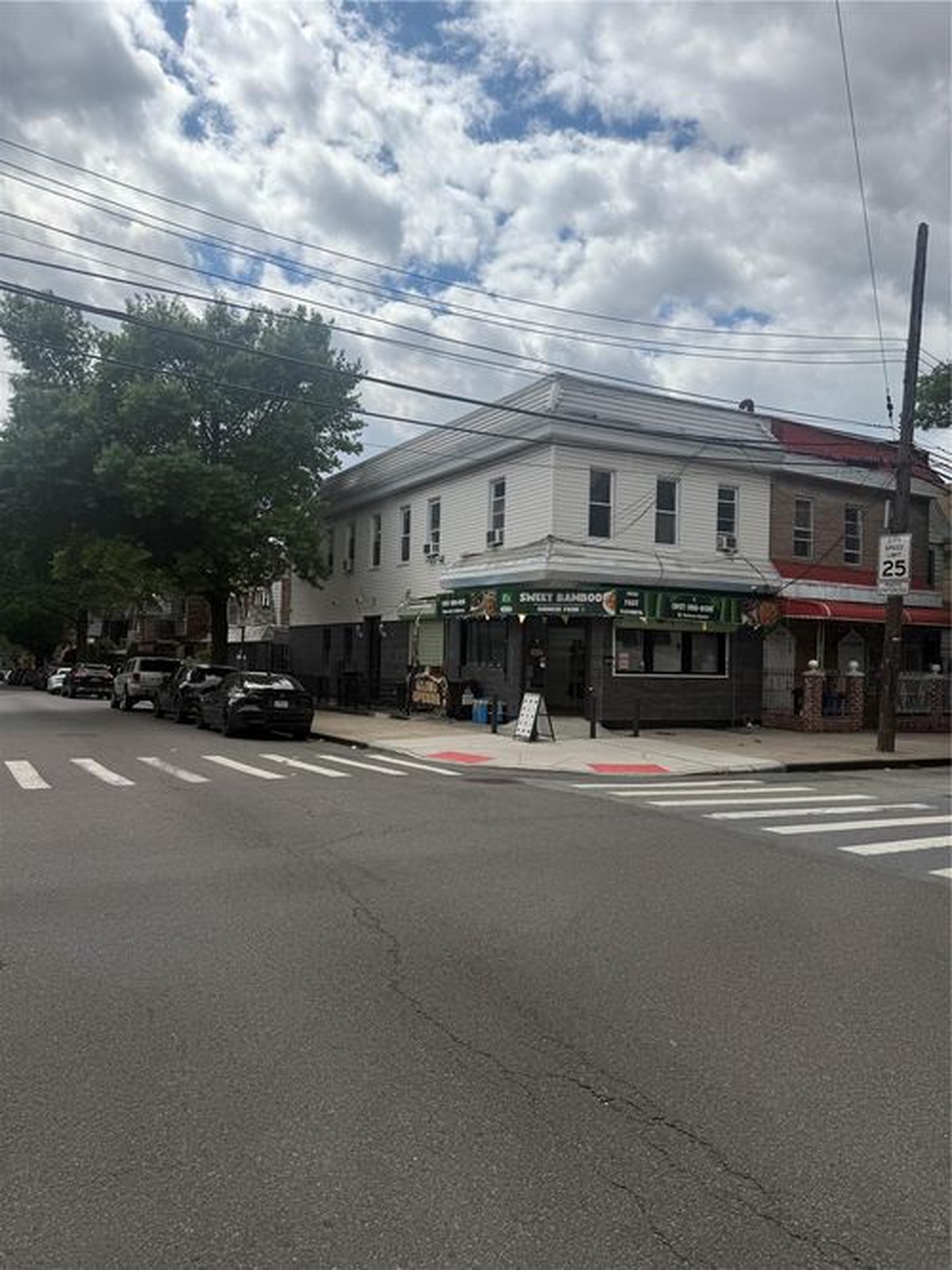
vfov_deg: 71.6
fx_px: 880
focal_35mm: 24
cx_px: 476
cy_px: 635
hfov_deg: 56.8
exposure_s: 1/7353
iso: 80
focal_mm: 6.76
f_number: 1.78
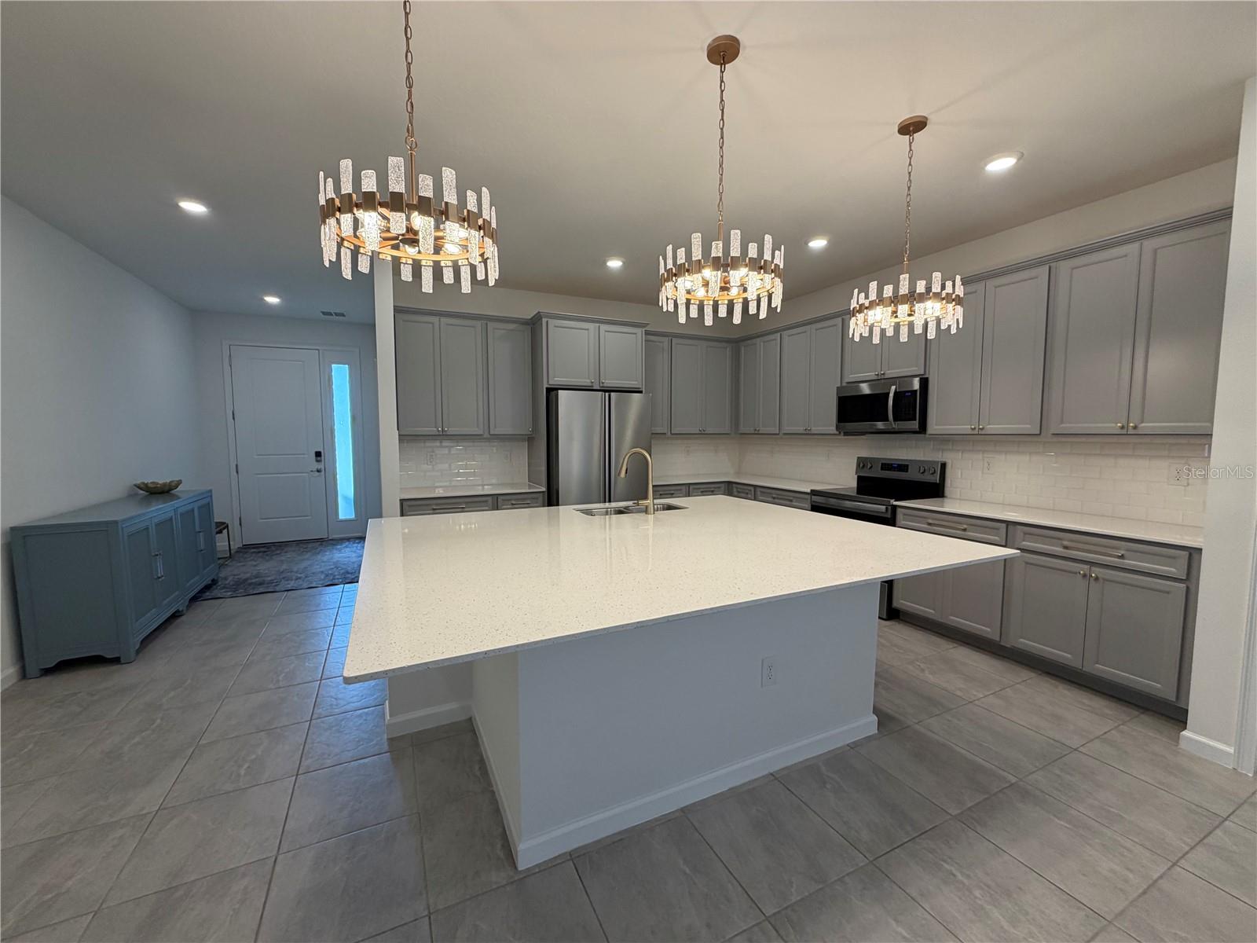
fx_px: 508
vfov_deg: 85.7
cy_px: 472
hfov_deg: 102.1
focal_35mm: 14
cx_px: 628
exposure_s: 1/120
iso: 125
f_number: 2.2
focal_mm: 2.22
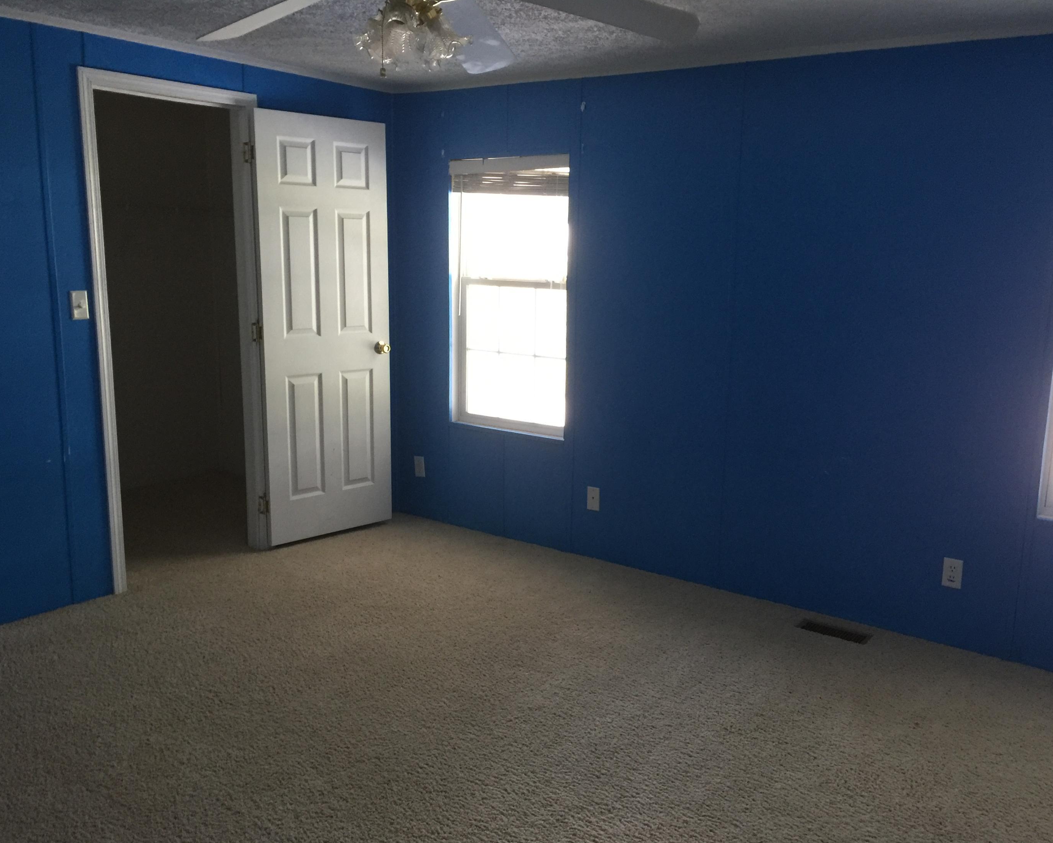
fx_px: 966
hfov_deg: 57.2
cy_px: 430
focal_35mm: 31
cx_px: 532
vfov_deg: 47.1
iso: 100
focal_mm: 4.15
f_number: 2.2
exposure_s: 1/15
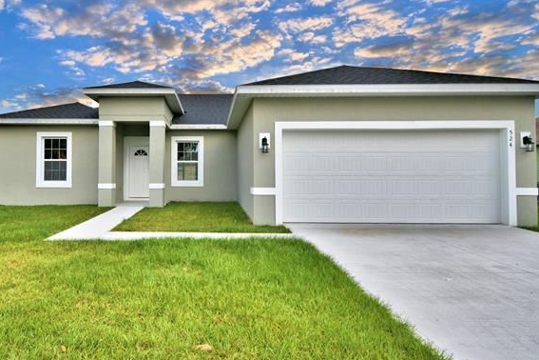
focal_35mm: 24
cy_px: 163
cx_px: 202
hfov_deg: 72.5
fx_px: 359
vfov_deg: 53.1
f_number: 4.8
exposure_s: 1/800
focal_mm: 11.5
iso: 100
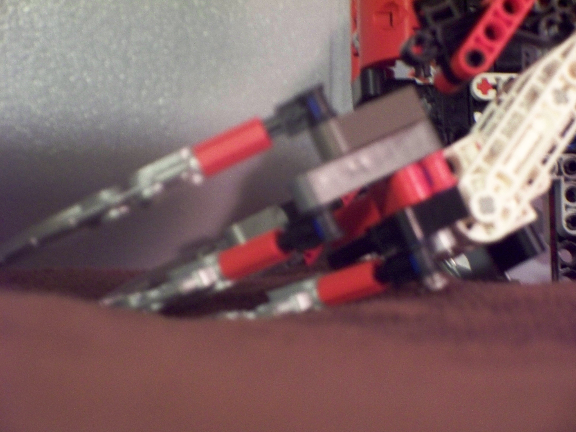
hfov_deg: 11.3
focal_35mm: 175
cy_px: 216
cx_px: 288
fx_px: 2912
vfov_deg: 8.5
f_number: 5.1
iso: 400
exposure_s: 1/2
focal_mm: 37.7
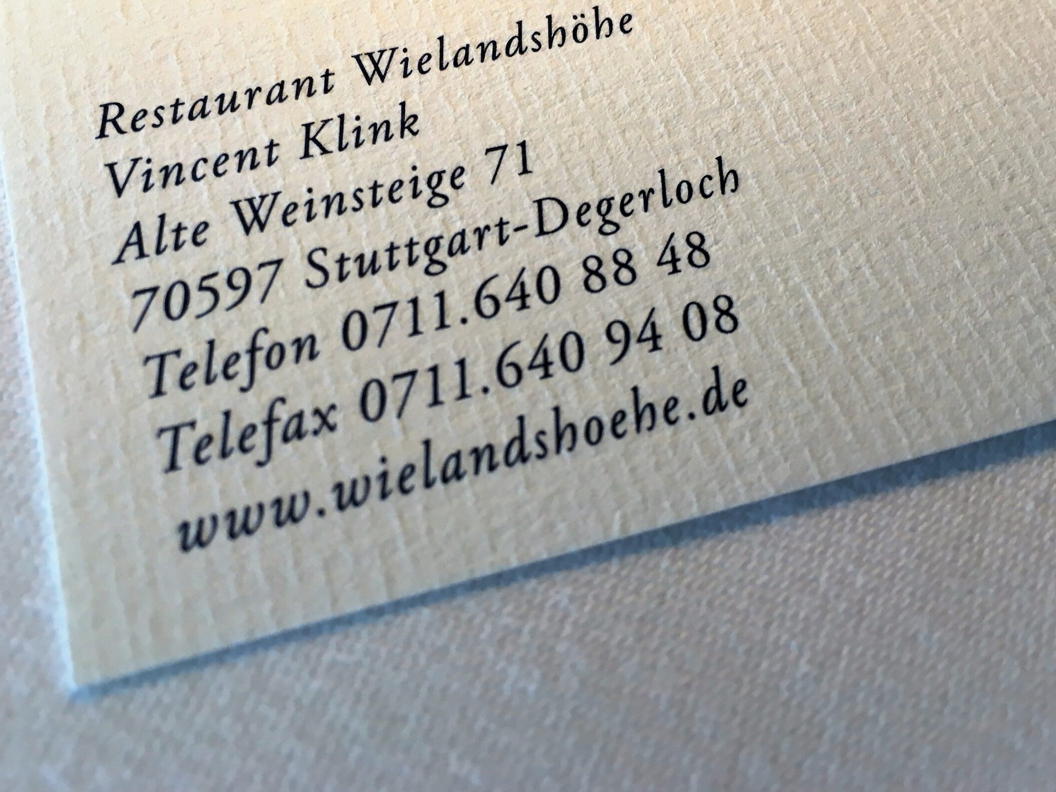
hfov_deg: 52.6
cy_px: 330
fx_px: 1068
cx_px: 483
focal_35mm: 35
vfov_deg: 40.6
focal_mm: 4.15
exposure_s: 1/33
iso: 25
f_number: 2.2
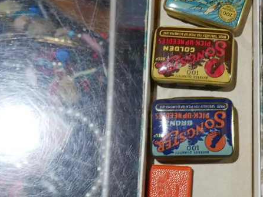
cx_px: 204
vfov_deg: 18.9
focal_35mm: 78
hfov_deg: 24.7
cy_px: 68
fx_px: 593
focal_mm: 17
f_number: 4
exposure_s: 1/100
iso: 200
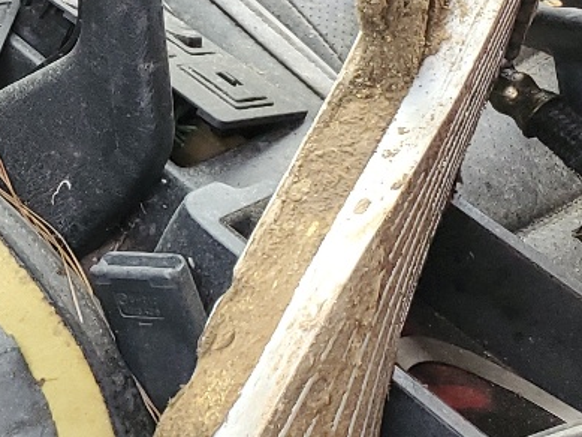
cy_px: -126
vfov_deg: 13.4
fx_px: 1800
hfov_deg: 15.4
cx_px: -518
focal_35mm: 107
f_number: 1.5
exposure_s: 1/120
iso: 91
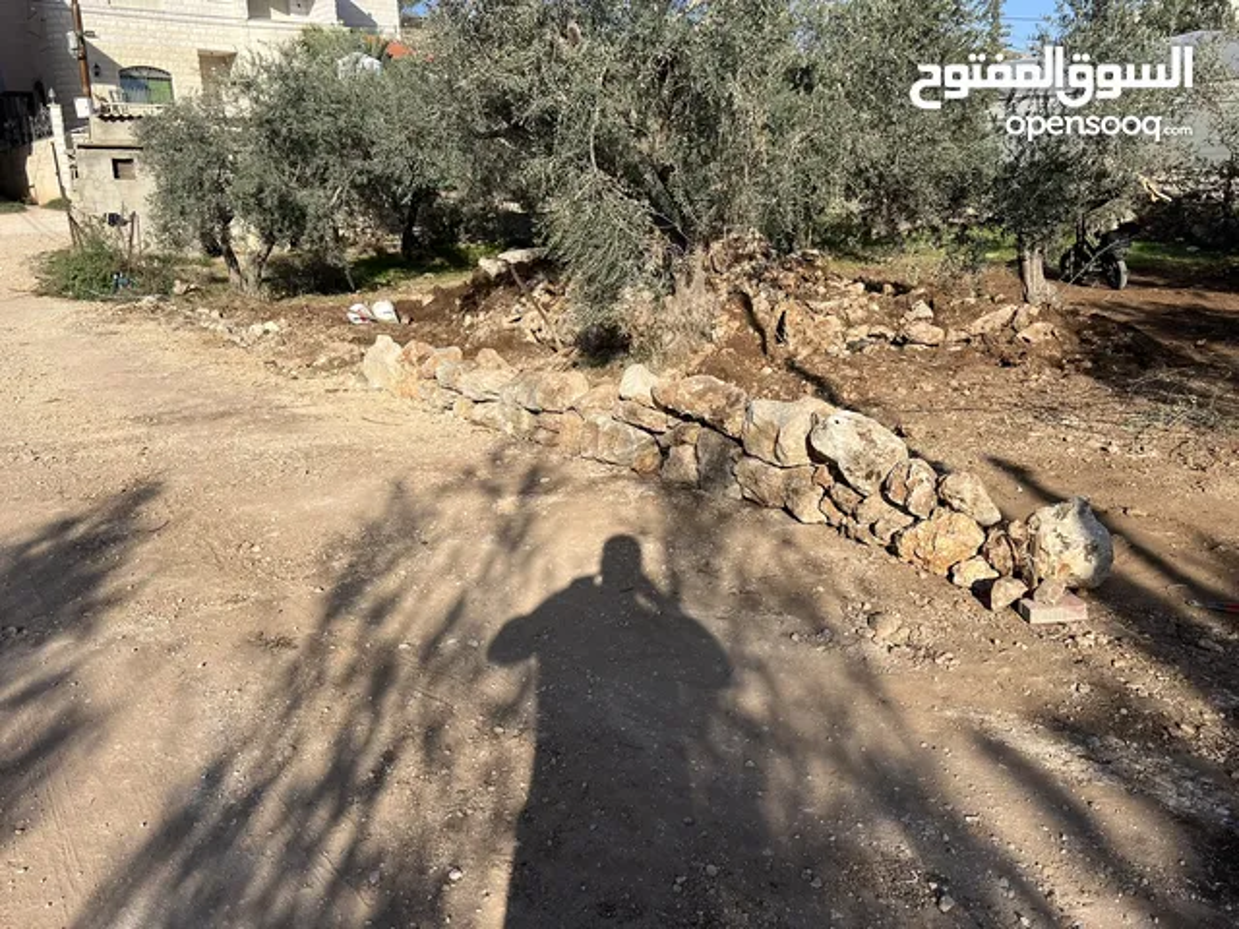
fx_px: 931
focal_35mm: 26
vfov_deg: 53.1
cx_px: 620
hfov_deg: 67.3
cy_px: 464
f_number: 1.5
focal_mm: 5.7
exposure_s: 1/3968
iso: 50
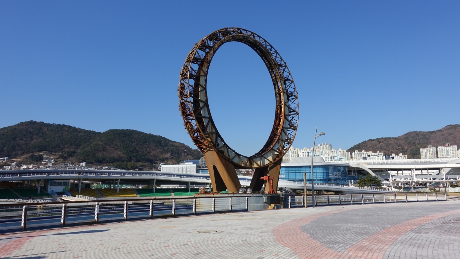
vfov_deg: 37.8
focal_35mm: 31
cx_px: 232
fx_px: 378
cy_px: 130
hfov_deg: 62.6
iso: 125
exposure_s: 1/800
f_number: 5.6
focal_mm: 10.81
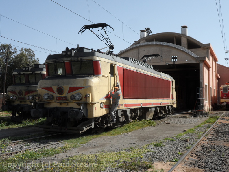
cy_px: 86
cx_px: 114
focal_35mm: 44
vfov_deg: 32.9
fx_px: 291
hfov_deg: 42.9
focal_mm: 8
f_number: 3.9
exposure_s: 1/750
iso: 80
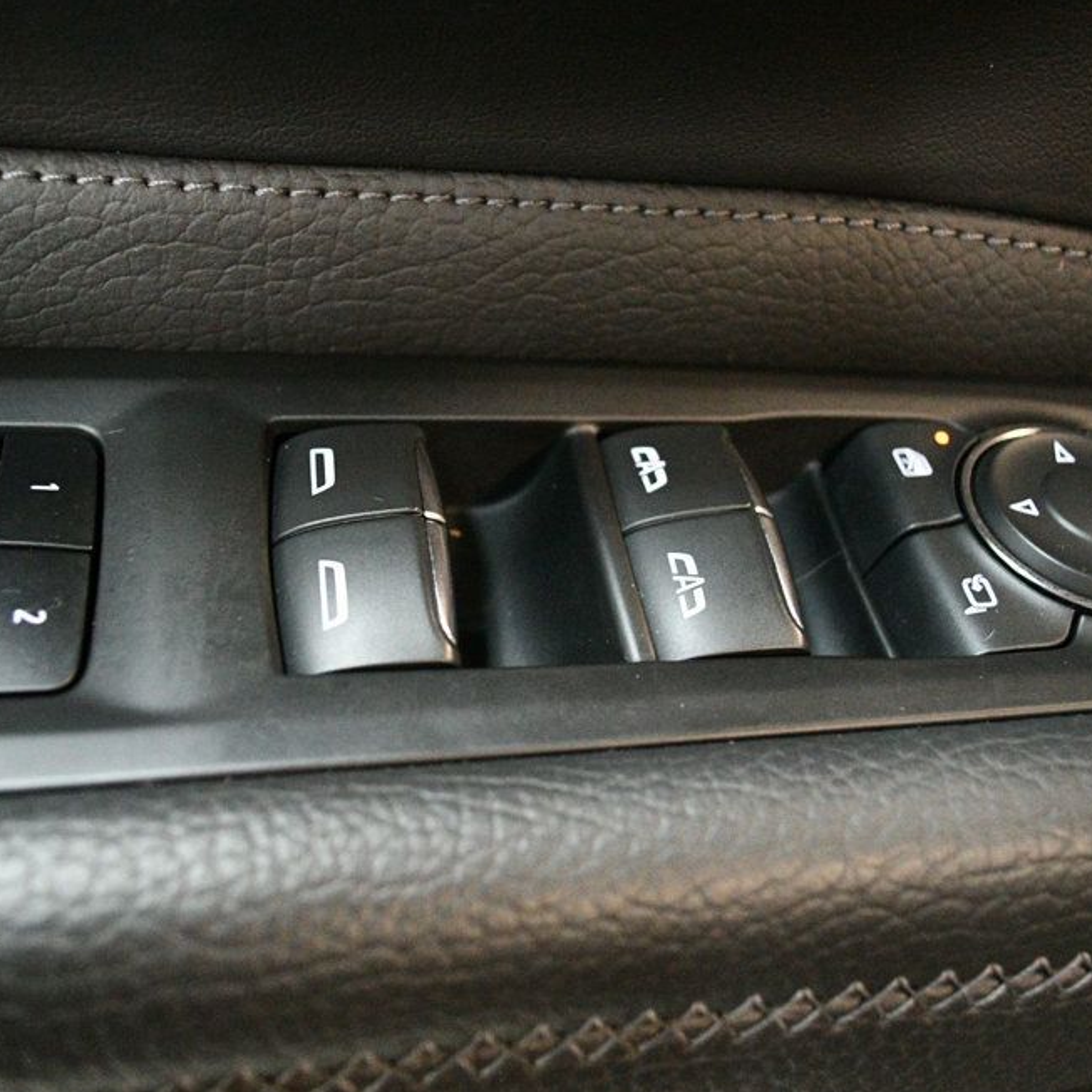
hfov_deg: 41.9
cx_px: 551
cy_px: 528
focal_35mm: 40
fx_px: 1428
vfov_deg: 41.9
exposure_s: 1/60
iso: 6400
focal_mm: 20
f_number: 3.8
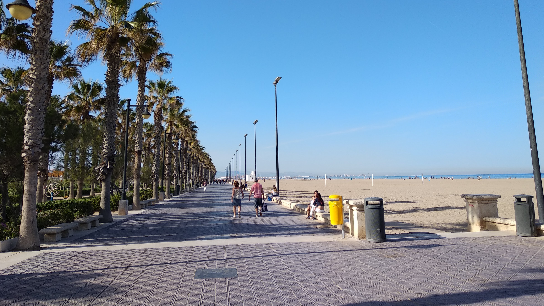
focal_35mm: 29
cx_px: 272
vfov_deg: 39.7
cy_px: 101
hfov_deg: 66.1
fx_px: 418
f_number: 2.2
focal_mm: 3.81
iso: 100
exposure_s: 1/934
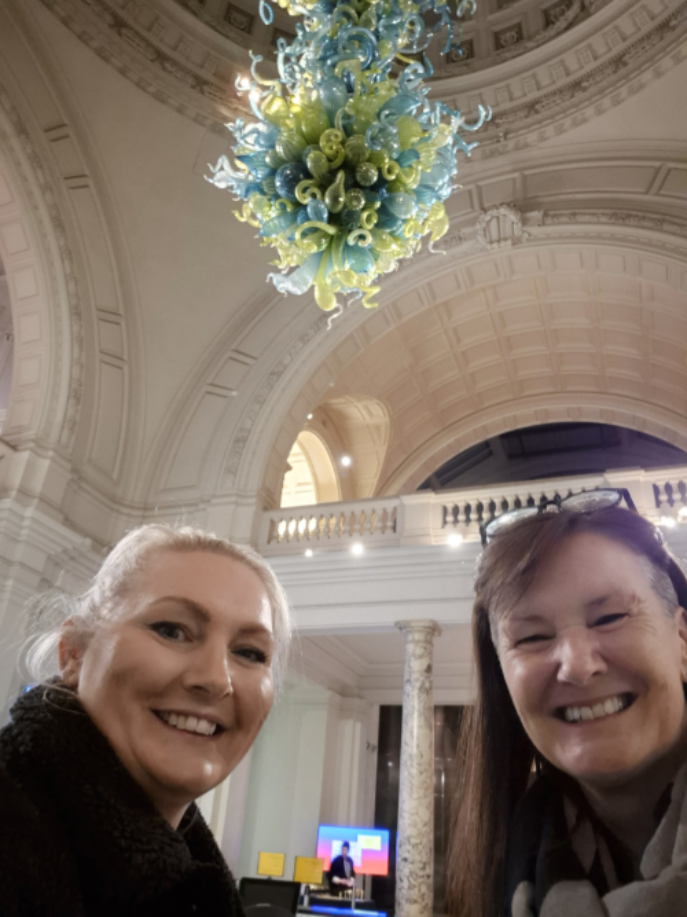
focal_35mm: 25
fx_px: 662
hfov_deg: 54.9
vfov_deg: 69.4
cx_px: 344
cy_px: 458
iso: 1000
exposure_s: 1/17
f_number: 2.2
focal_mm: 3.3
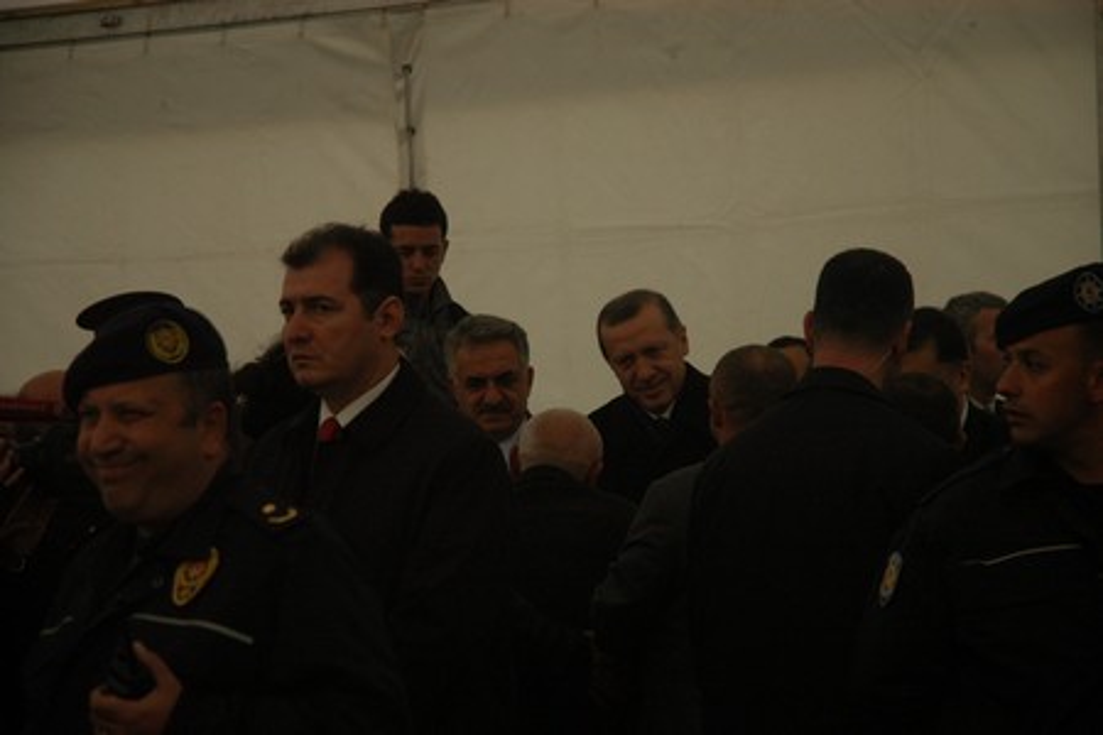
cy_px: 368
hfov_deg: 19.5
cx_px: 552
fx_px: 3217
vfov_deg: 13.0
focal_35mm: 105
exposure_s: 1/350
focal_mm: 70
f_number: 4.5
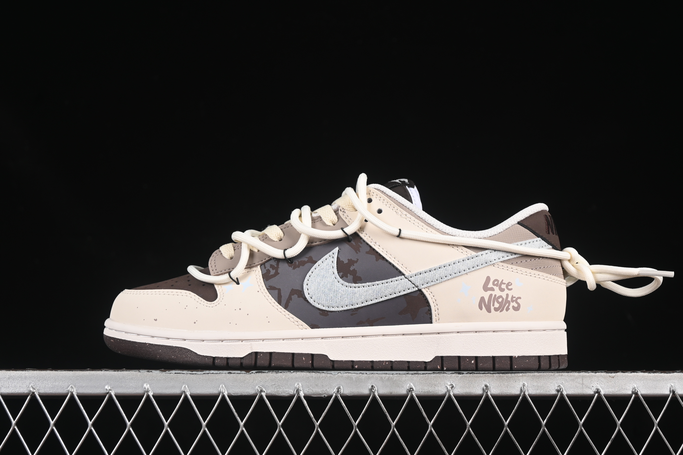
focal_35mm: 75
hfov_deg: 27.0
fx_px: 1423
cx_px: 342
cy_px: 228
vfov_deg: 18.2
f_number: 7.1
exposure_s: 1/80
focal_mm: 50
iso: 160
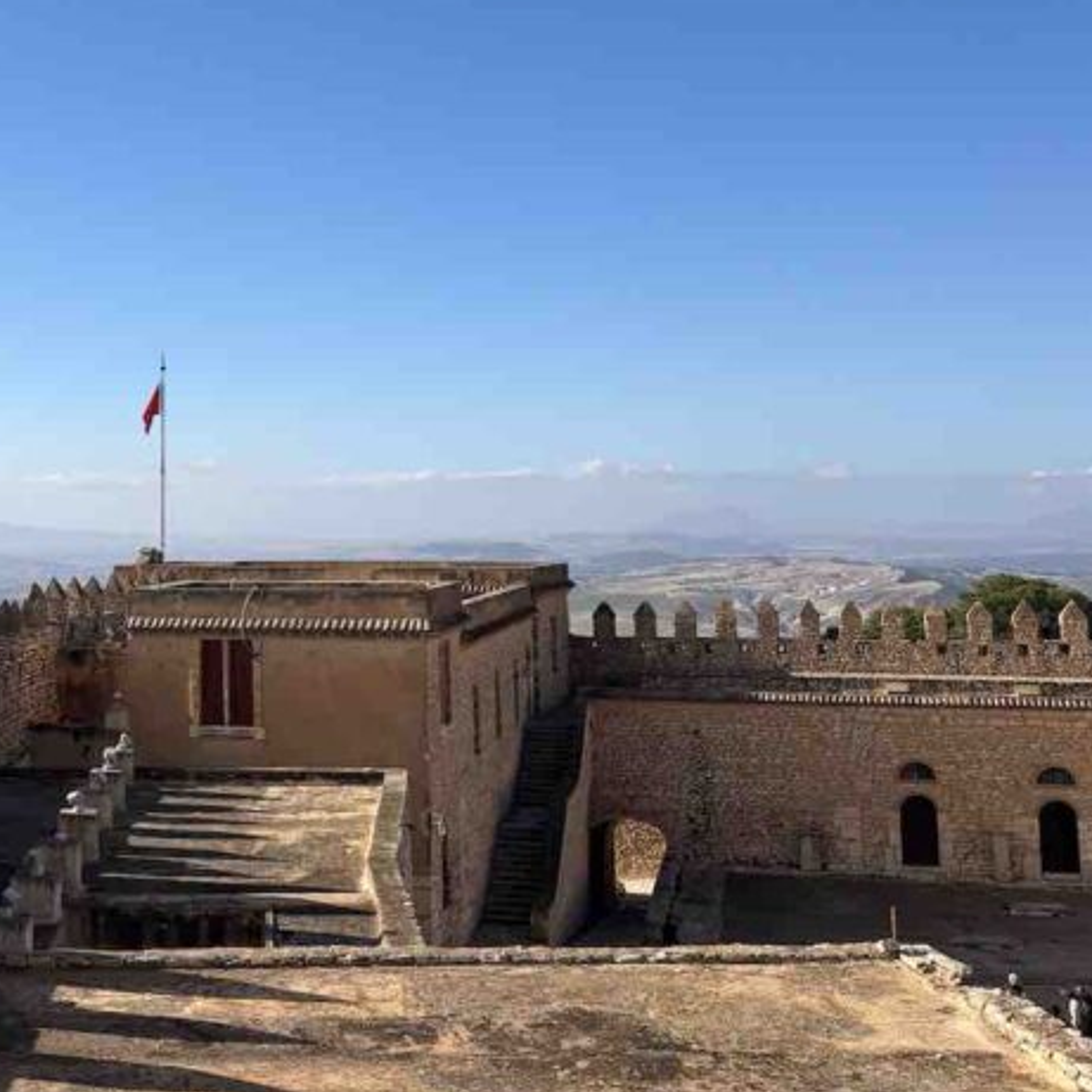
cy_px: 348
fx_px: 1820
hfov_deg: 32.5
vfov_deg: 33.1
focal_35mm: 51
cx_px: 227
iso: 50
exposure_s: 1/4255
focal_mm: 5.96
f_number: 1.6
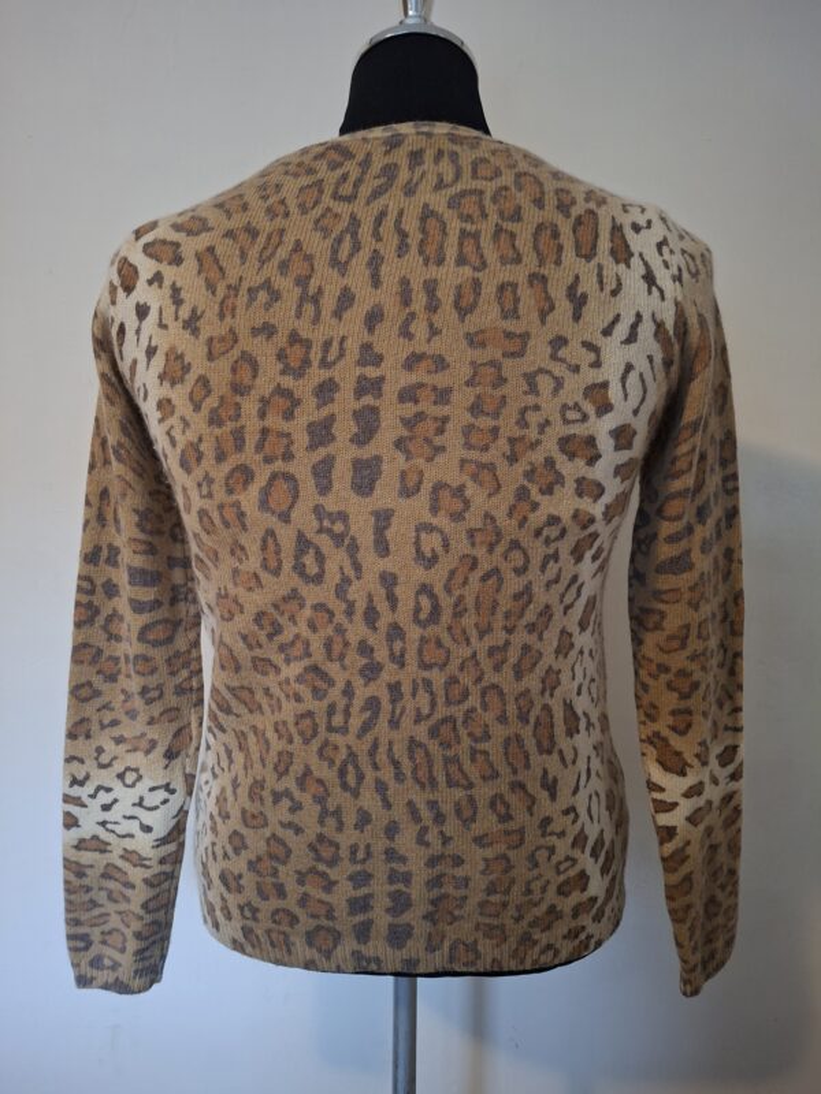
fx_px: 727
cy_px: 547
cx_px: 410
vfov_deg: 73.9
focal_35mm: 23
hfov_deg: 58.9
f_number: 1.8
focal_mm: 5.54
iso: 320
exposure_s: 1/25
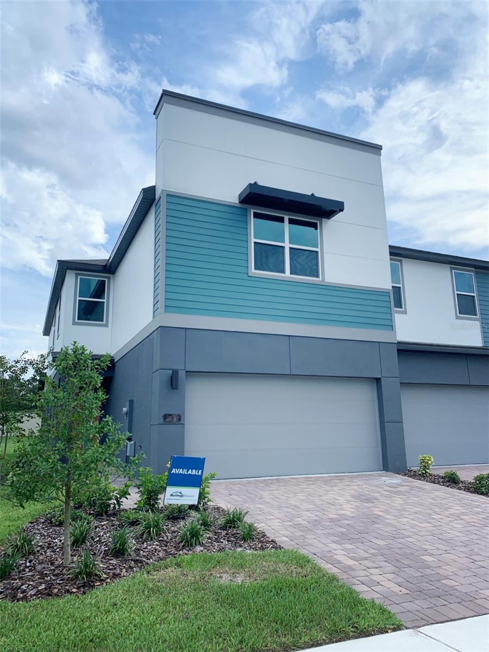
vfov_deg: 67.3
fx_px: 490
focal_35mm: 26
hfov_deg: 53.1
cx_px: 244
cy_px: 326
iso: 25
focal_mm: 4.25
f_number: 1.8
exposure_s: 1/1779
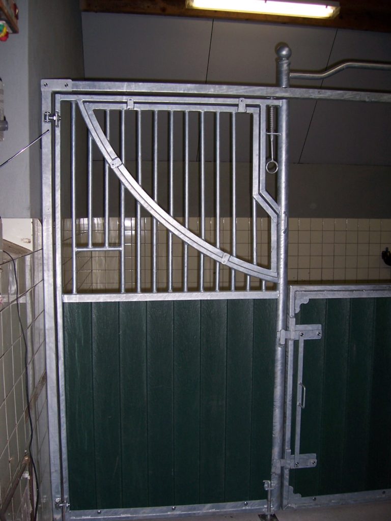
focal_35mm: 36
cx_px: 196
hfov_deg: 39.7
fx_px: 542
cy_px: 260
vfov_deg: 51.4
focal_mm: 6
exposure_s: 1/60
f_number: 3
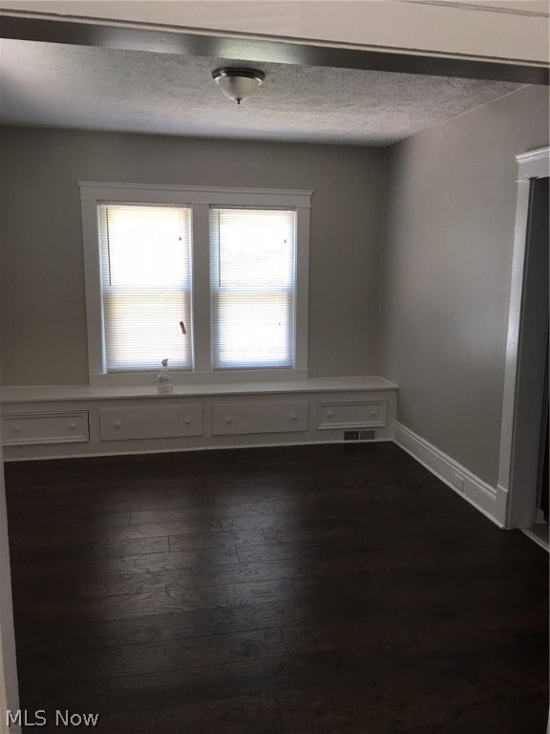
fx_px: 614
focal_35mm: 29
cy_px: 367
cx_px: 275
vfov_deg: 61.7
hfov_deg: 48.2
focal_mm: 4.15
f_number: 2.2
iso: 40
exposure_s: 1/30
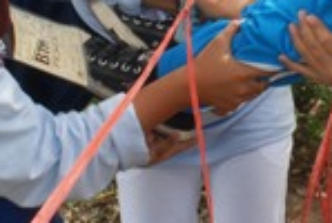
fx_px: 832
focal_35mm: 90
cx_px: 258
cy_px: -71
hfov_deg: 22.3
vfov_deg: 14.6
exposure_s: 1/160
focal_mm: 20
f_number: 4.5
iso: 100
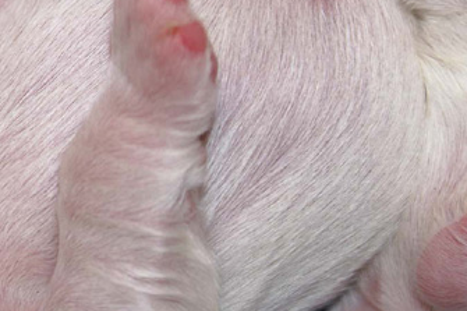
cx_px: -57
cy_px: 128
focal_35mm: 179
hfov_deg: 11.3
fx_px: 2321
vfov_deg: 7.7
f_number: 5.6
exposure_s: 1/80
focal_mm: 50
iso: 400
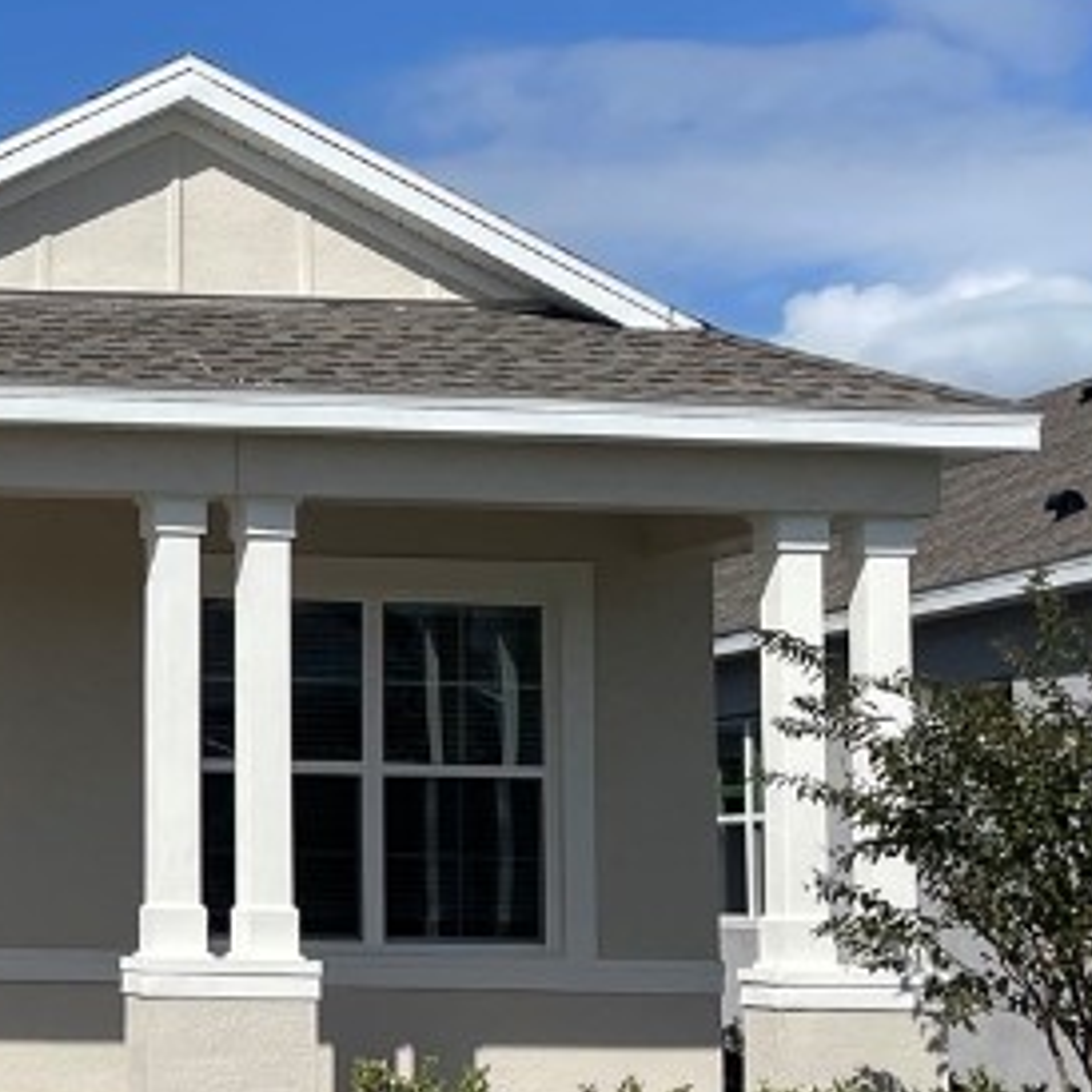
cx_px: -506
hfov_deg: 18.1
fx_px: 3069
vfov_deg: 20.2
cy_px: 650
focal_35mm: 86
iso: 32
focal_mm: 4.2
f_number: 1.6
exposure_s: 1/8403
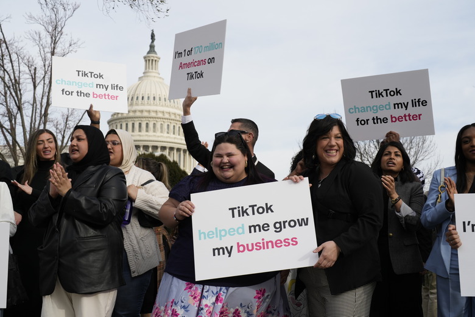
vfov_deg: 27.0
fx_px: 660
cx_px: 238
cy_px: 158
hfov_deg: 39.6
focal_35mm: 50
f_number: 7.1
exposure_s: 1/800
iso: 400
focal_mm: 50
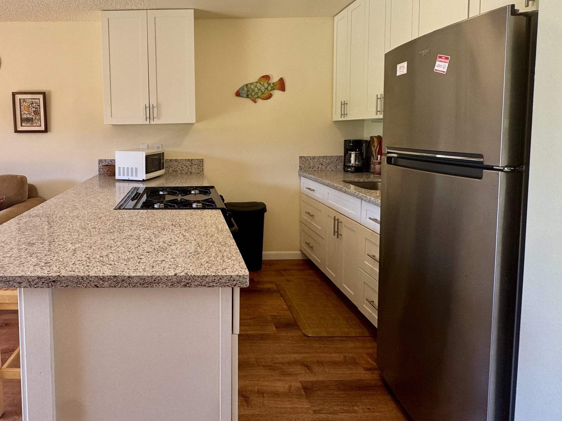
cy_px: 157
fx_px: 357
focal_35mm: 22
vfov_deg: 60.2
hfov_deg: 73.9
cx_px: 185
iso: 125
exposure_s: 1/99
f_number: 2.2
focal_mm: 2.22
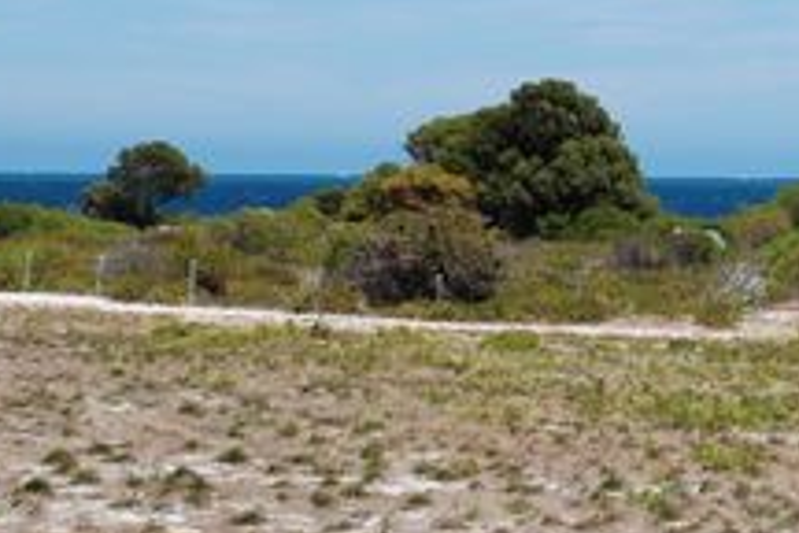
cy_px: 183
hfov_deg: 12.9
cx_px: 758
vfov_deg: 8.7
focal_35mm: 157
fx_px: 3484
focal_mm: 48
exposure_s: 1/400
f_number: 10
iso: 200
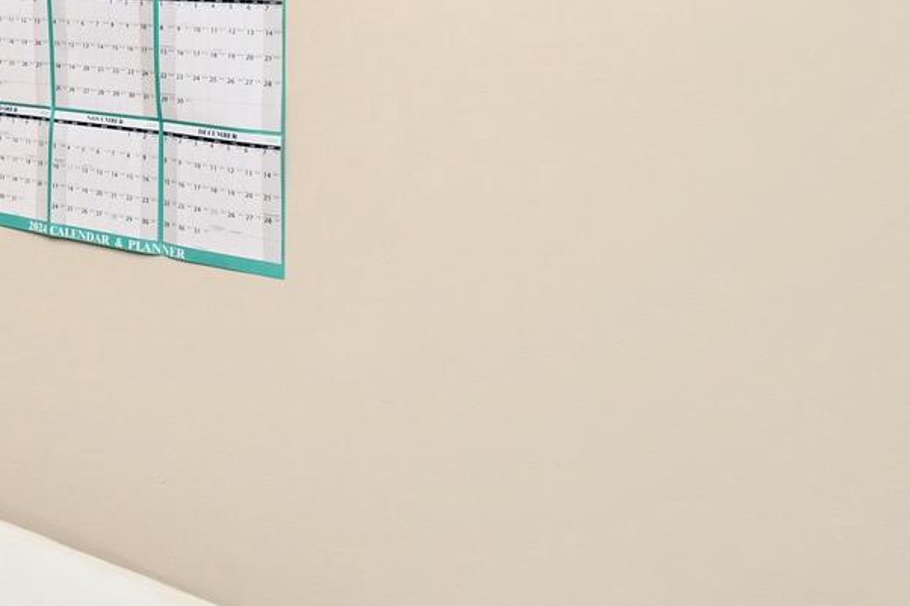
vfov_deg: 24.2
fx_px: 1289
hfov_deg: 26.8
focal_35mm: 51
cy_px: -105
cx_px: -476
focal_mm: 10
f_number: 7.1
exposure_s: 1/8
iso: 320
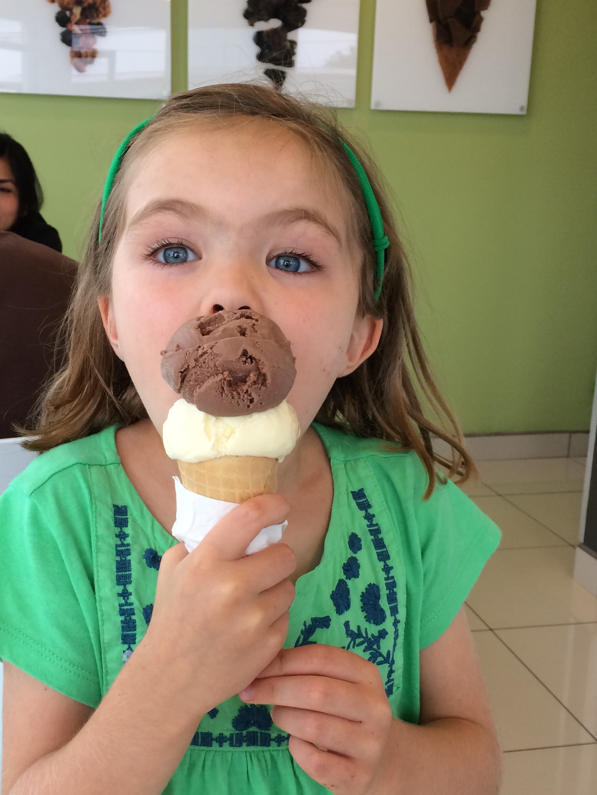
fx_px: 943
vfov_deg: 45.8
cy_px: 411
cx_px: 263
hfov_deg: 35.1
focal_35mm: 41
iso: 32
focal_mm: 4.15
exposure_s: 1/40
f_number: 2.2
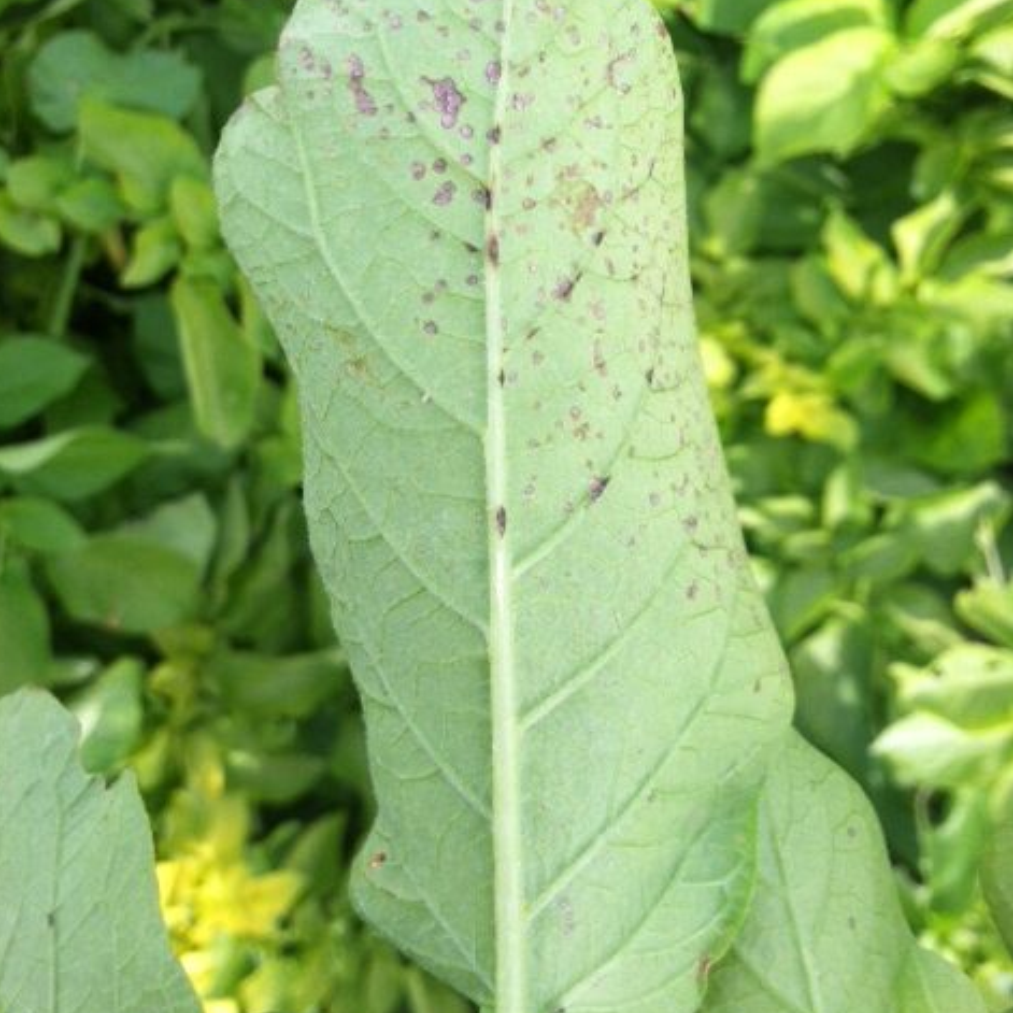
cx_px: 501
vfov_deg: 39.9
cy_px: 422
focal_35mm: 42
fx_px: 1391
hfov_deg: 40.0
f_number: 2.8
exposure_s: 1/455
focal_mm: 3.85
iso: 80
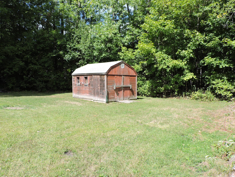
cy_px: 88
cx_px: 118
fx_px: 190
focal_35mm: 28
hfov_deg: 63.4
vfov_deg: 49.7
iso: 100
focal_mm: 5
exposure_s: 1/500
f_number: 3.1
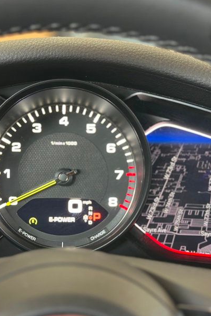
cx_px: 61
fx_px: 747
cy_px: 164
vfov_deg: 23.9
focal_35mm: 85
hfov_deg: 16.0
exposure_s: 1/40
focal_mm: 6.86
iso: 250
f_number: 1.78
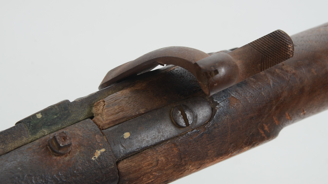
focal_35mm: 166
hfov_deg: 13.0
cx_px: 165
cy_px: 92
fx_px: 1440
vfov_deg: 7.3
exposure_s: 1/80
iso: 200
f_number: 11
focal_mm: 105
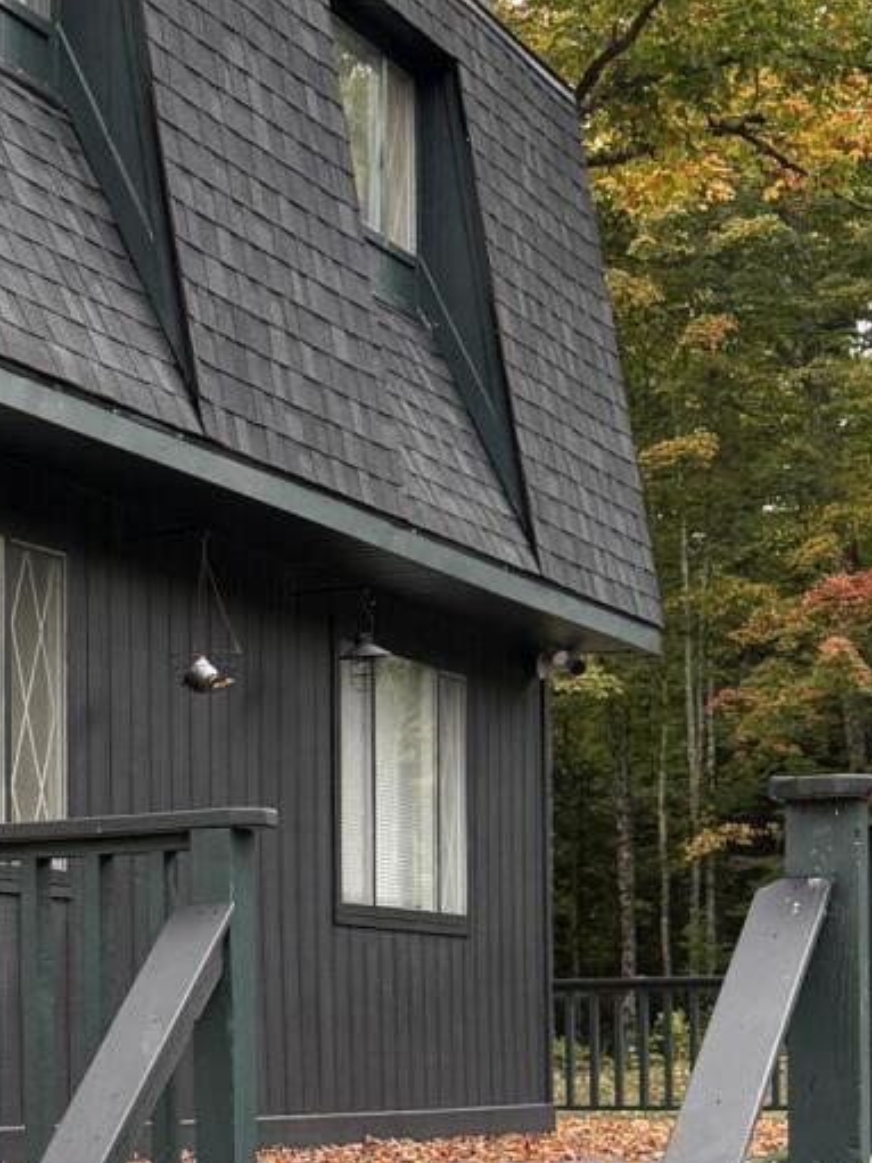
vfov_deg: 20.5
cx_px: -576
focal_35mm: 94
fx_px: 3159
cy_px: 1033
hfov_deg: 14.3
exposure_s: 1/796
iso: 100
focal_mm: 6.76
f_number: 1.78
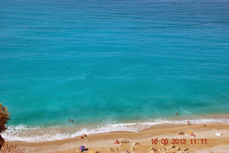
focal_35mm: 39
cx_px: 114
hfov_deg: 49.5
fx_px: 248
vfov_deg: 34.3
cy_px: 76
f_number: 9
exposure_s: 1/320
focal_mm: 26
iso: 100
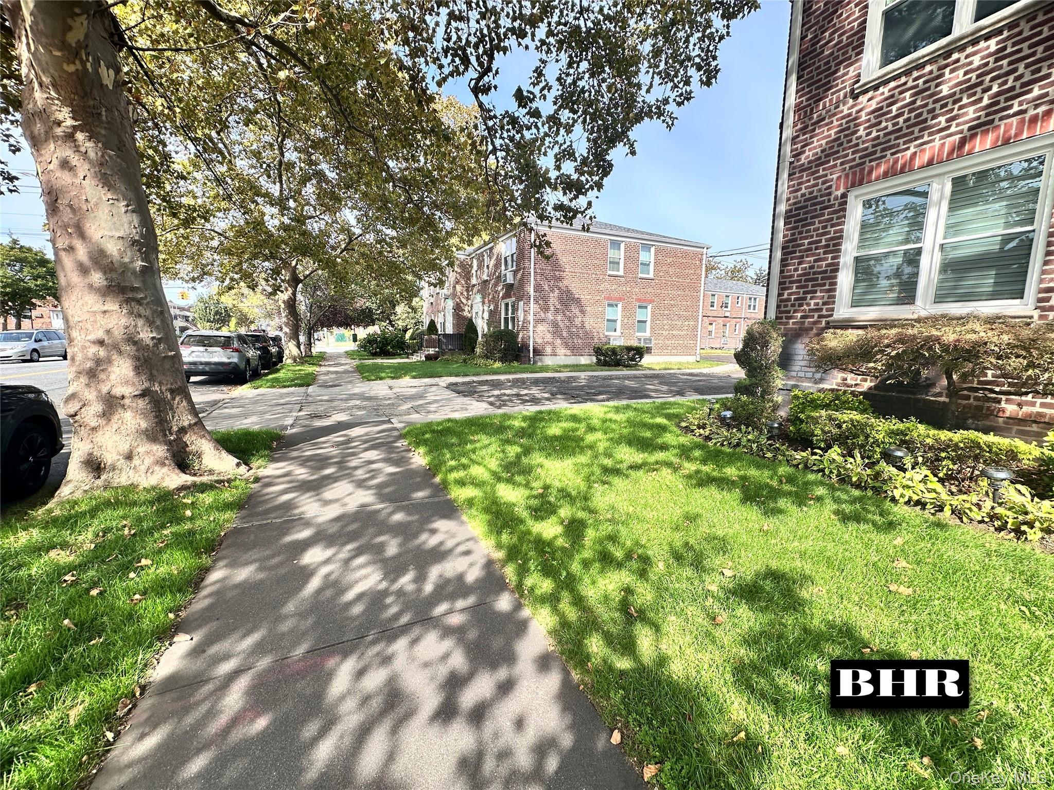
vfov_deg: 85.7
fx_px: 426
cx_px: 527
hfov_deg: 102.1
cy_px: 395
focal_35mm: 14
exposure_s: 1/543
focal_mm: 2.22
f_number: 2.2
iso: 40
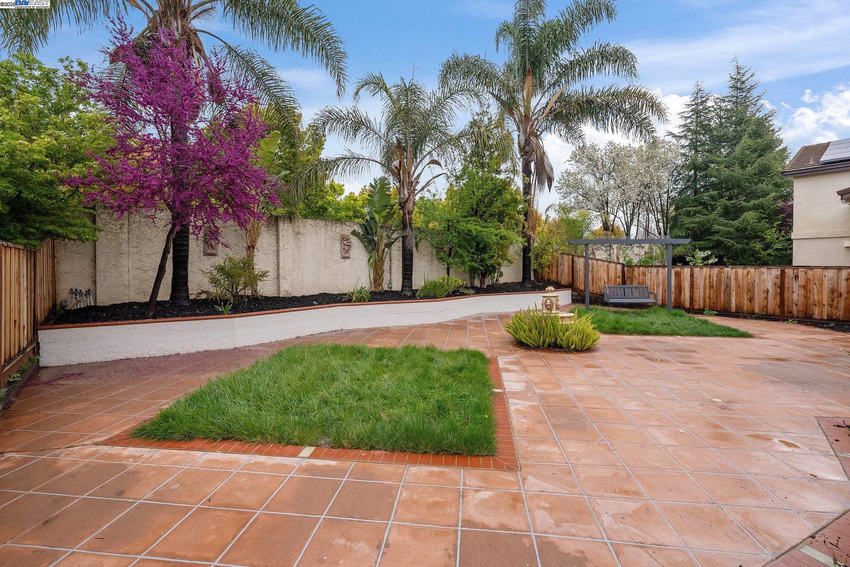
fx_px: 378
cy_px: 284
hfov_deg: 96.7
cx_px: 425
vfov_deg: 73.8
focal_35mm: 16
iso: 640
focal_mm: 16
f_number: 8
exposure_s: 1/500
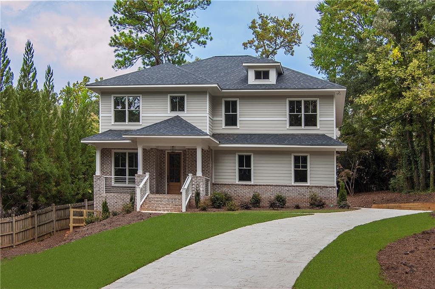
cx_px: 218
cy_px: 144
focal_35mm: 46
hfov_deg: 42.4
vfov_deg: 28.9
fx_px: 561
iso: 200
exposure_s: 1/125
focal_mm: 31
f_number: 8
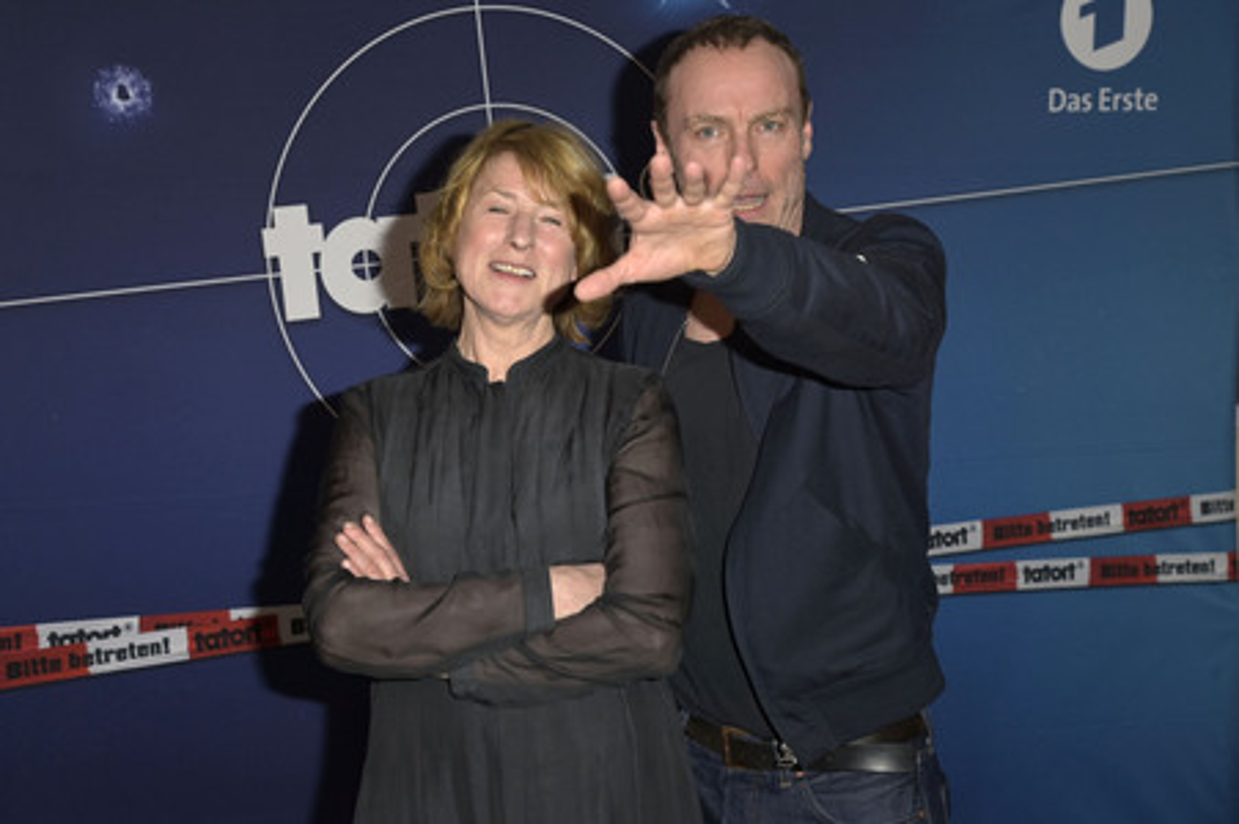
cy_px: 412
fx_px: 1995
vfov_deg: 23.3
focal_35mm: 58
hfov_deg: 34.5
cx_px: 620
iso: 640
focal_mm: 58
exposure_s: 1/250
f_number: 5.6
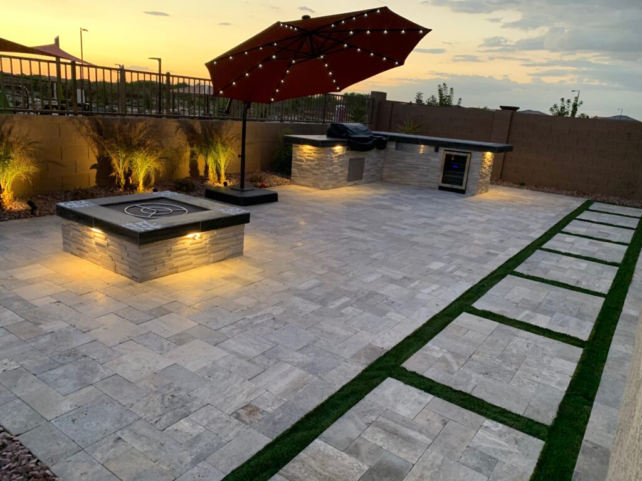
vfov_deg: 53.1
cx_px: 321
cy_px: 240
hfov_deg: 67.3
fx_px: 482
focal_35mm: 26
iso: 400
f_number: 1.8
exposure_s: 1/55
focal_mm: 4.25
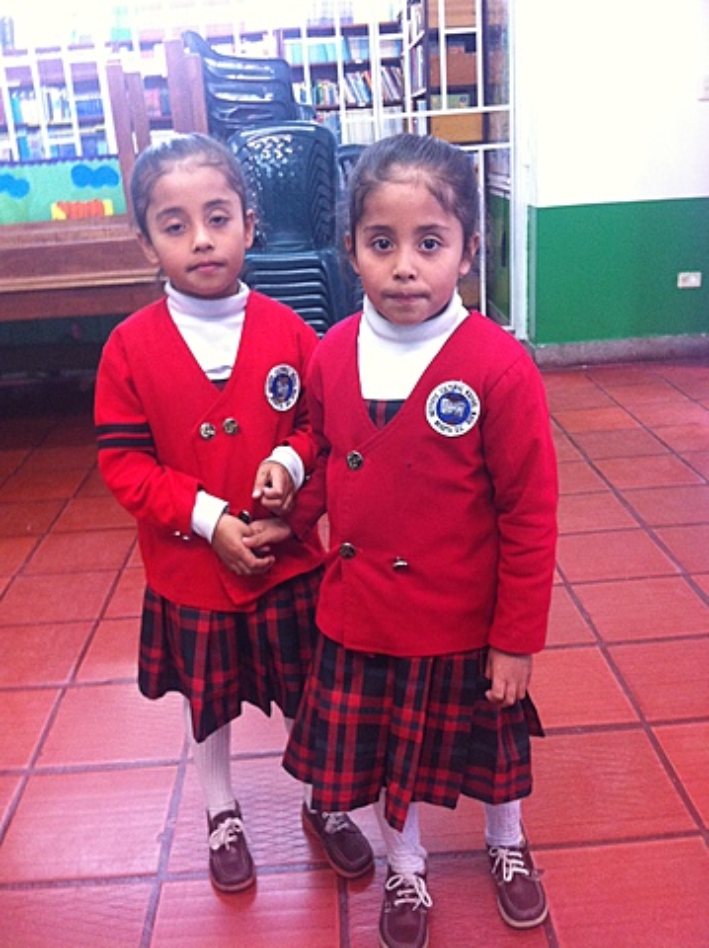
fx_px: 958
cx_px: 354
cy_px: 474
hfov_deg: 40.6
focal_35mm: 35
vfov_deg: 52.7
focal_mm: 3.85
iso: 250
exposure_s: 1/15
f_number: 2.8
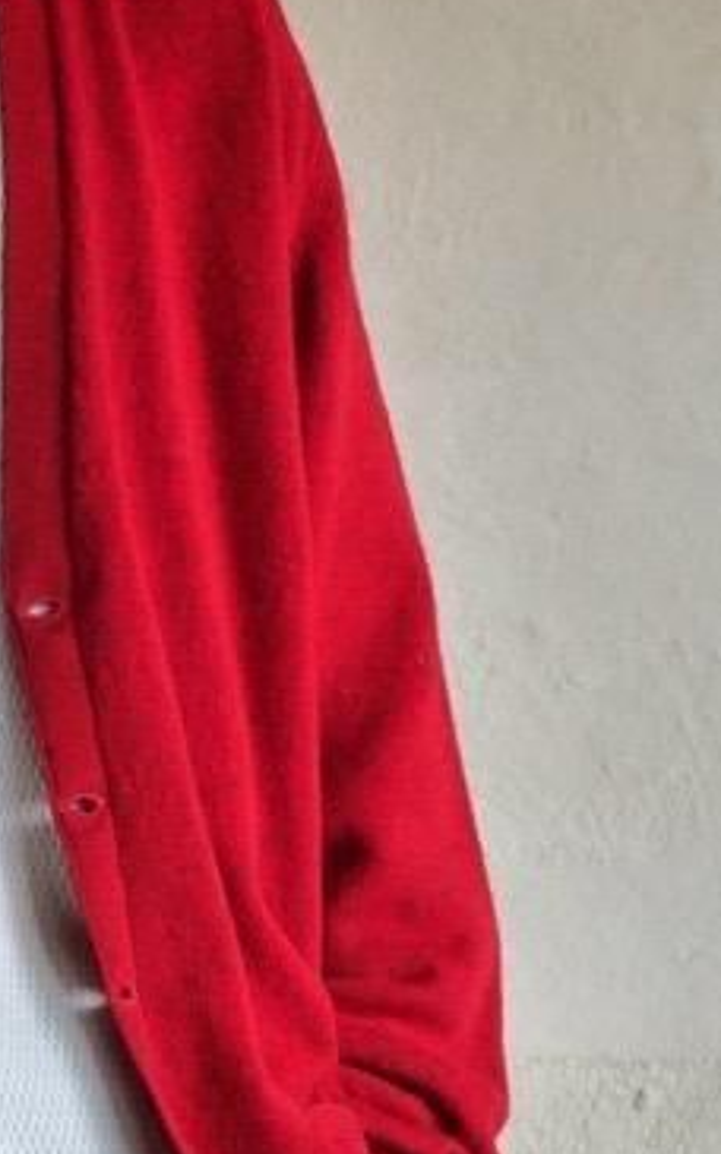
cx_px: -269
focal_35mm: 248
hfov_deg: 5.3
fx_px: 7800
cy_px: 849
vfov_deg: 8.5
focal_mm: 50
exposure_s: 1/125
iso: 500
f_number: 3.9
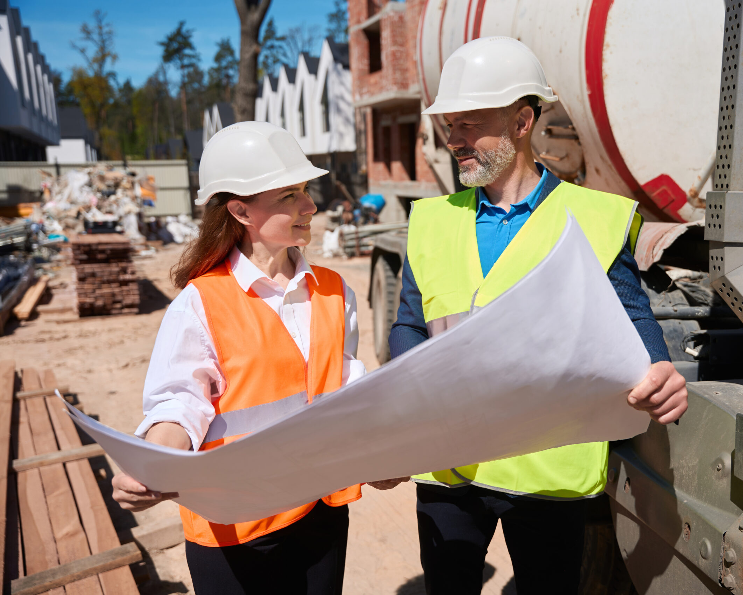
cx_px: 448
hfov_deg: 51.4
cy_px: 297
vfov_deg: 42.5
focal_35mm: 35
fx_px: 765
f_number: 3.2
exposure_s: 1/2500
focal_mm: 30.7
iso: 100
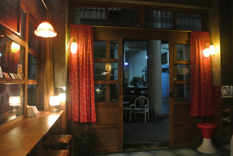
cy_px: 78
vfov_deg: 48.0
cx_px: 116
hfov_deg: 67.3
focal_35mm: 27
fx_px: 175
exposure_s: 1/8
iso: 800
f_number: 3.5
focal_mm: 10
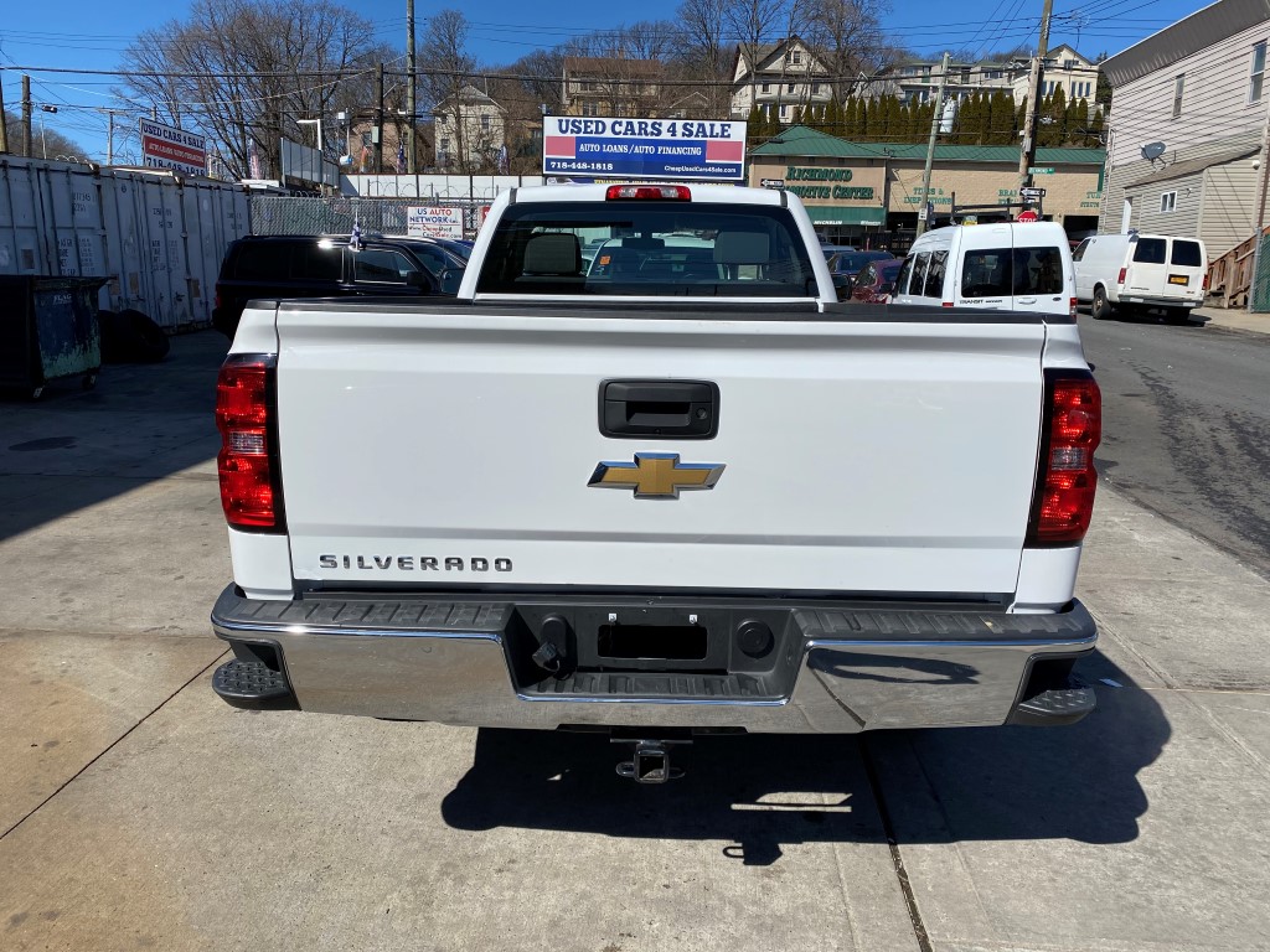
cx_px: 635
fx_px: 954
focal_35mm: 26
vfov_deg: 53.1
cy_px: 476
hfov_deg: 67.3
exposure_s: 1/5780
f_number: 1.8
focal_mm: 4.25
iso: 32
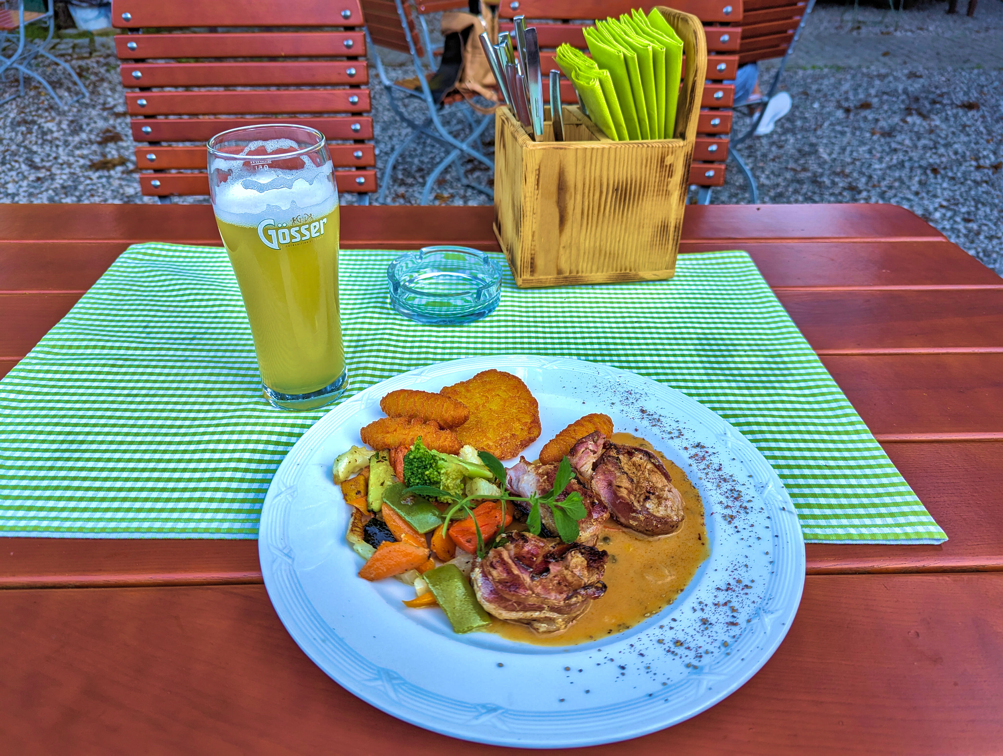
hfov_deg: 71.5
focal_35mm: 24
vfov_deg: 56.9
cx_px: 502
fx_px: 696
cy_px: 378
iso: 40
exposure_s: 1/161
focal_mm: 6.81
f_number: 1.85
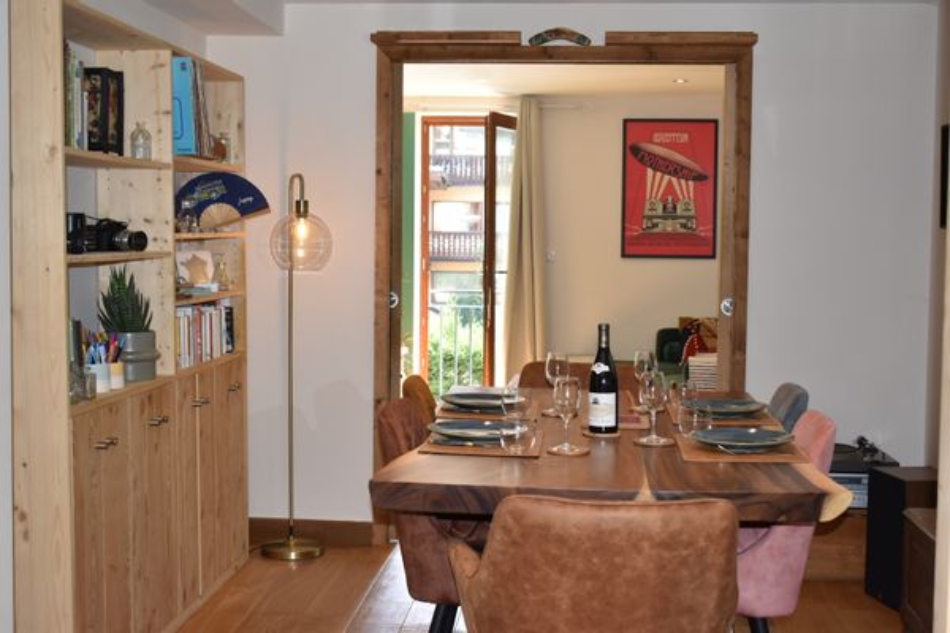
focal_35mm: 51
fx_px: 1346
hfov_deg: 38.9
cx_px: 475
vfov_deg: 26.5
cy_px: 316
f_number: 5.6
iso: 720
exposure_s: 1/125
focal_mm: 34
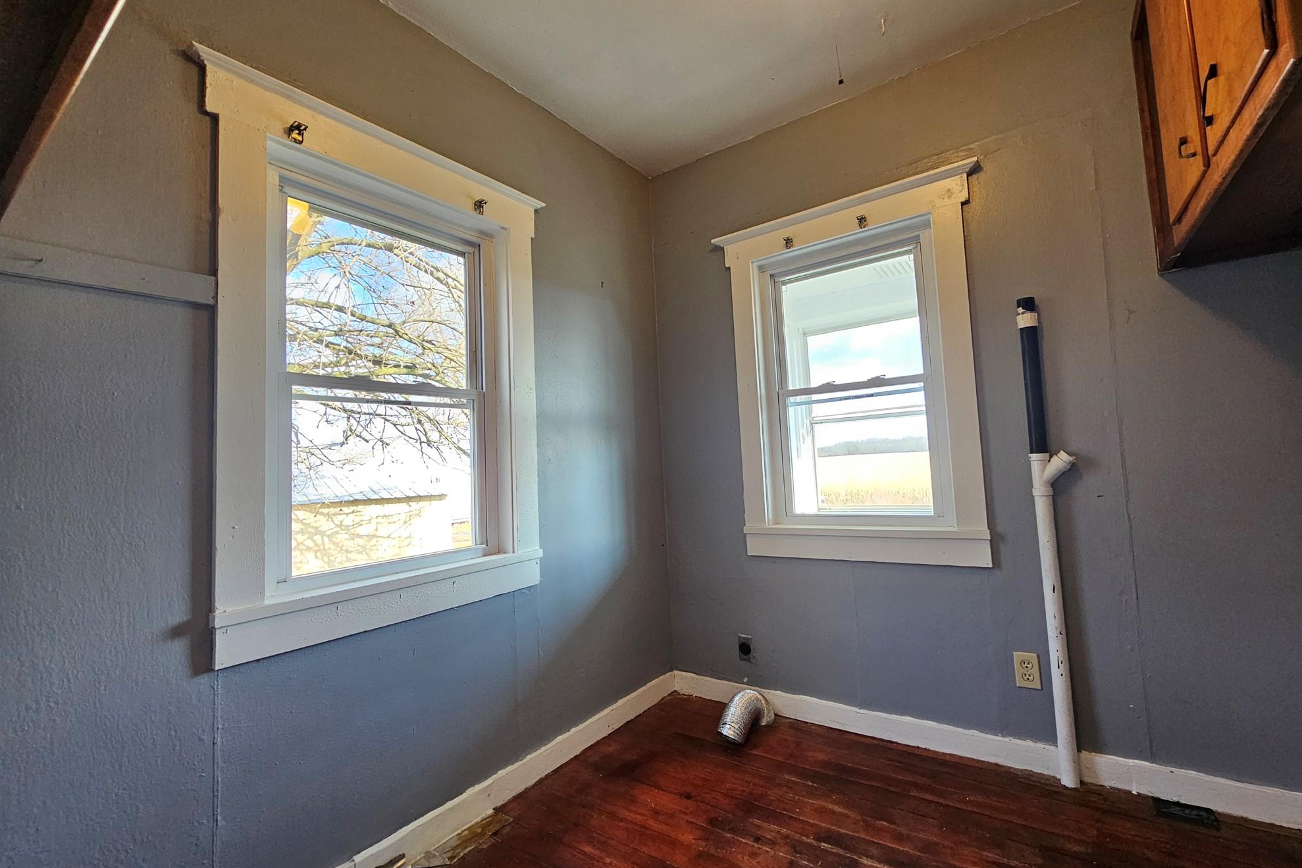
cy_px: 428
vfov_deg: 81.2
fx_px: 506
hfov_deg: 104.2
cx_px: 672
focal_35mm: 14
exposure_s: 1/100
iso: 200
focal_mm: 2.2
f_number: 2.2
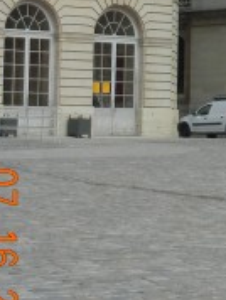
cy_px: -81
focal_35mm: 194
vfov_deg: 10.0
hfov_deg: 7.5
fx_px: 1685
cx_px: 386
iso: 160
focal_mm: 8.1
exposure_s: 1/443
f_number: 7.6
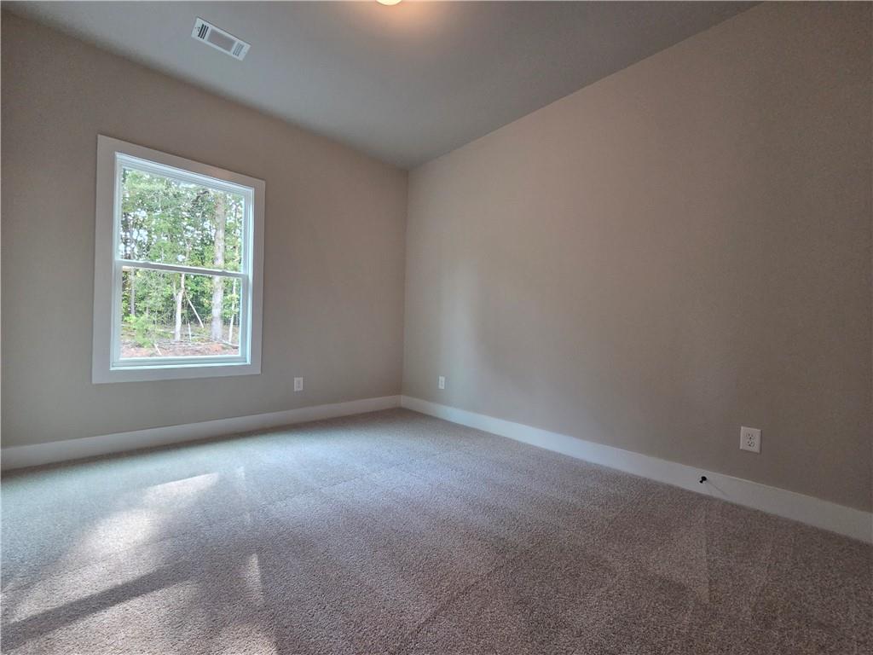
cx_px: 436
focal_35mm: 13
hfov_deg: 106.2
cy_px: 328
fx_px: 328
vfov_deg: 89.9
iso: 320
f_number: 2.2
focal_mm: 2.2
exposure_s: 1/120
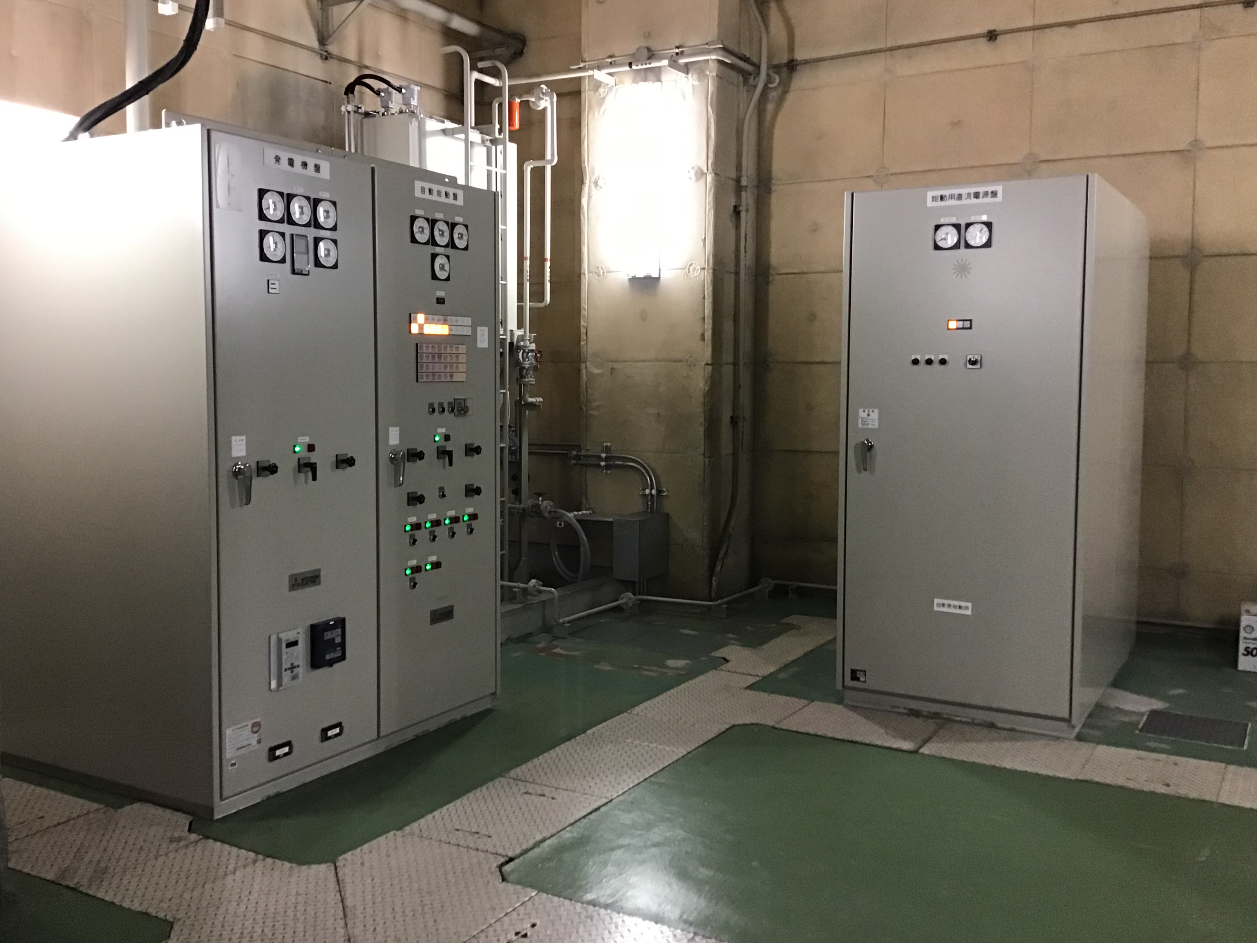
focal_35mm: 33
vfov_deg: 42.9
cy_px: 457
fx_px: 1198
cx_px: 607
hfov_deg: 55.3
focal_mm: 3.3
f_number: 2.4
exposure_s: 1/33
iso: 200
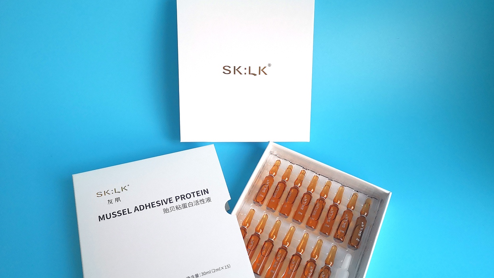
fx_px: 393
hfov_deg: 64.3
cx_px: 249
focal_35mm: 30
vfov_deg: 38.8
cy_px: 164
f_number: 1.8
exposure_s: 1/50
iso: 200
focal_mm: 3.95
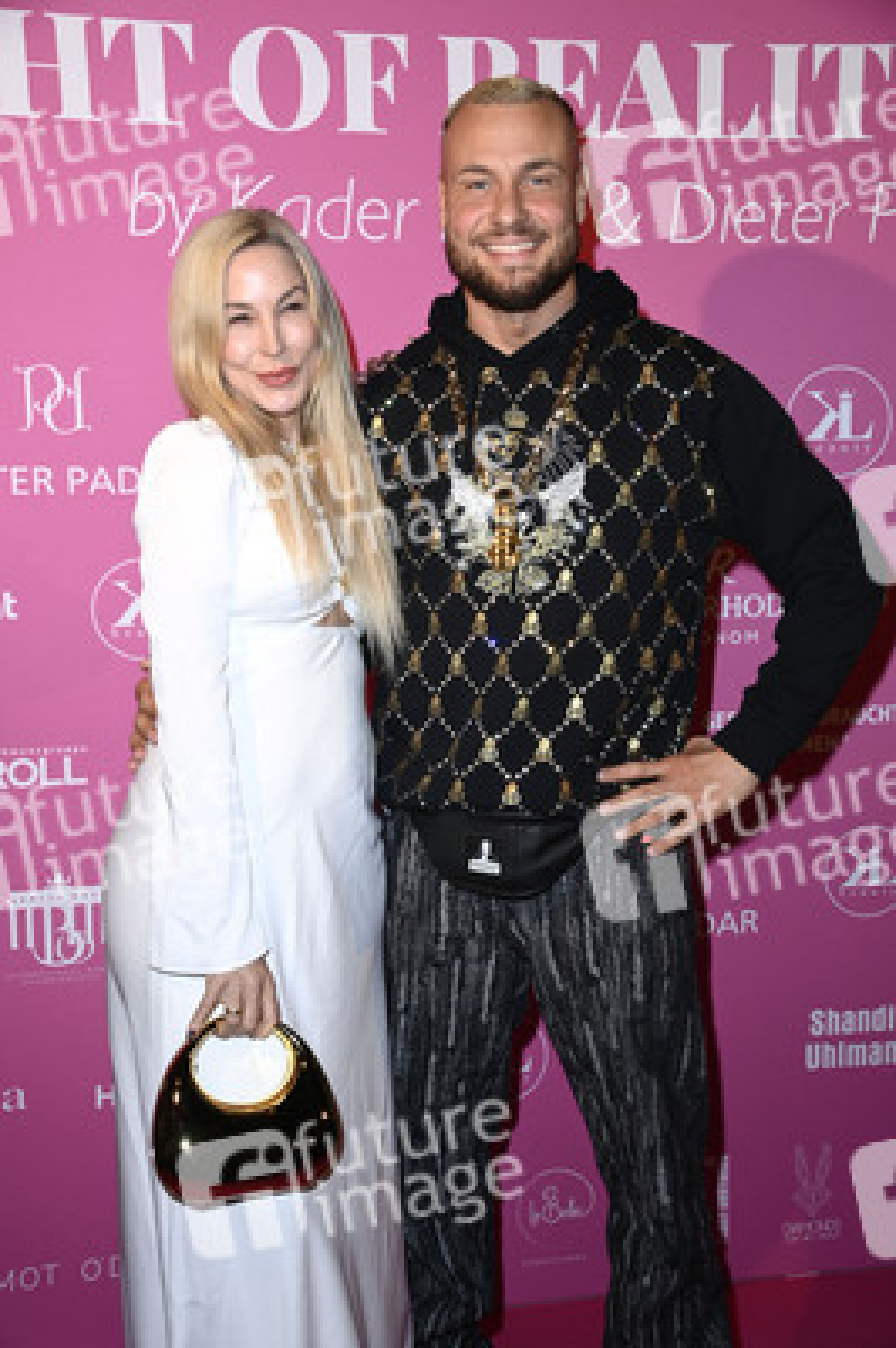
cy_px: 674
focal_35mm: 48
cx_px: 448
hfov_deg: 28.0
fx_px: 1795
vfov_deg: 41.1
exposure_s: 1/250
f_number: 5.6
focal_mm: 48
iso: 500
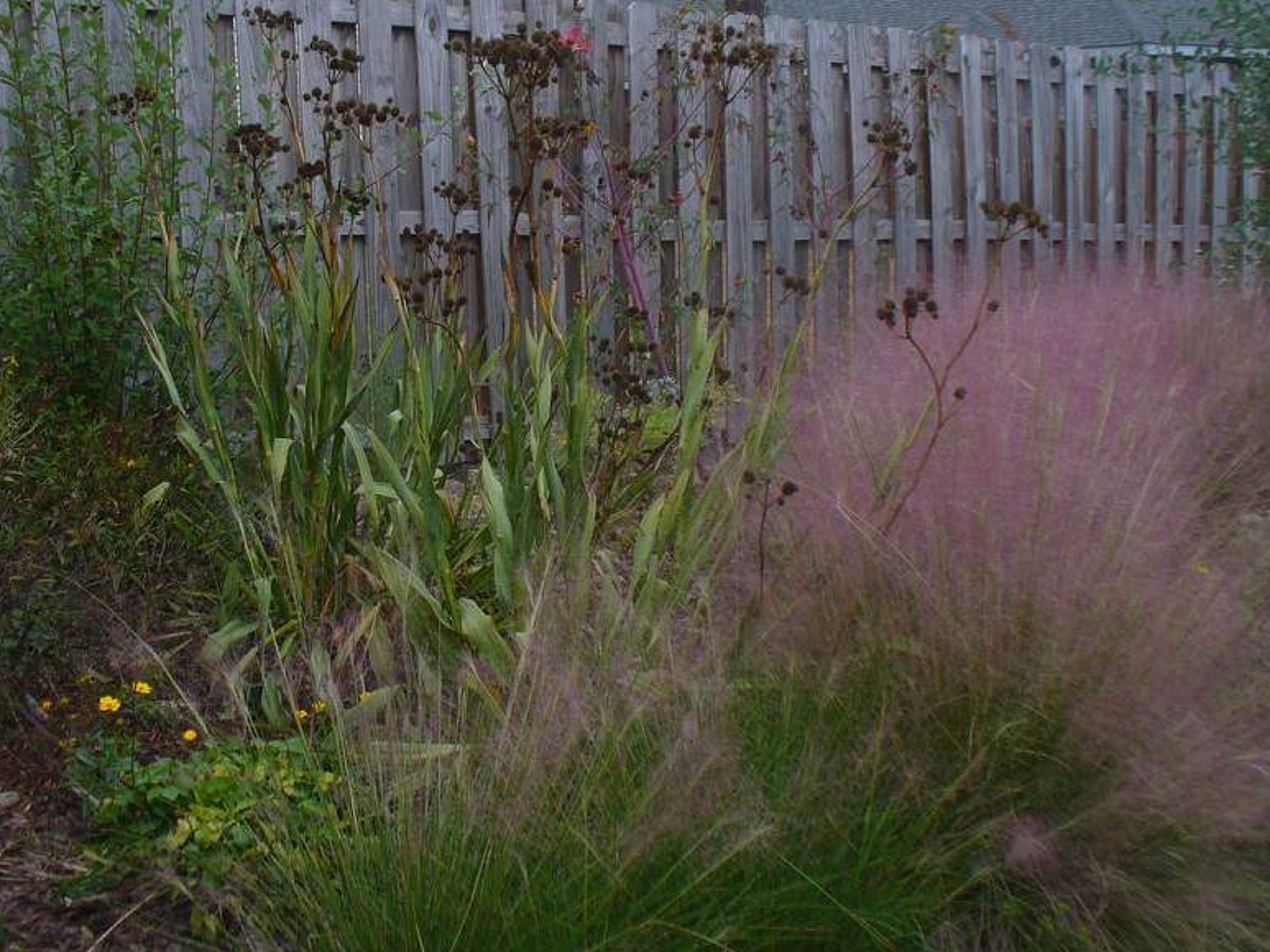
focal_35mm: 49
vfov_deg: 29.6
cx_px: 598
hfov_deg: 38.9
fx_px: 1798
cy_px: 381
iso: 80
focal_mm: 6.1
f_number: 2.8
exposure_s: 1/200
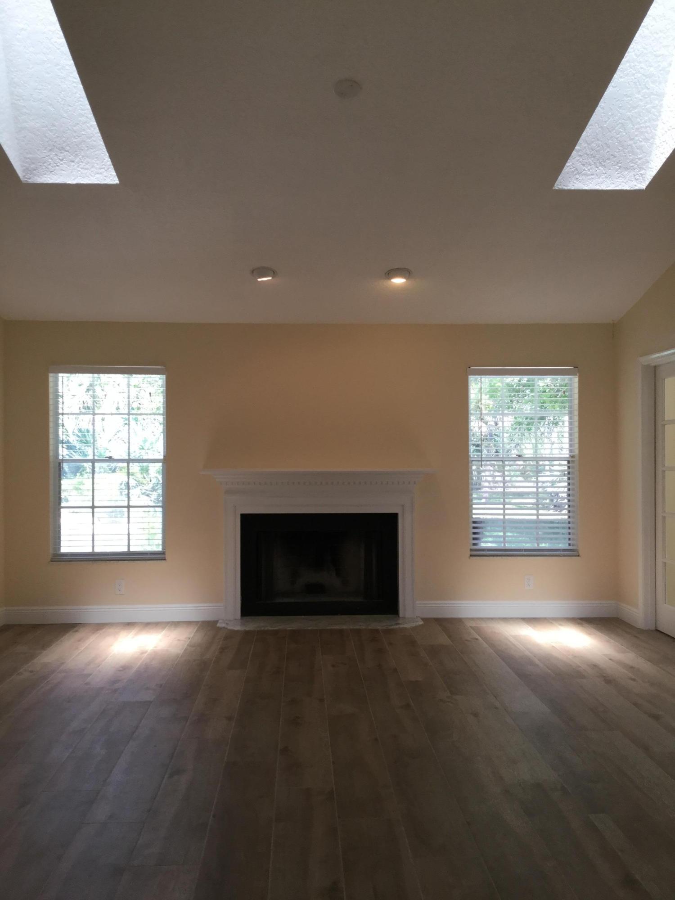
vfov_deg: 58.4
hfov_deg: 45.4
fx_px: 806
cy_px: 450
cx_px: 338
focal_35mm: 31
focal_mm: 3.3
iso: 25
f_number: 2.4
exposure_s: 1/40
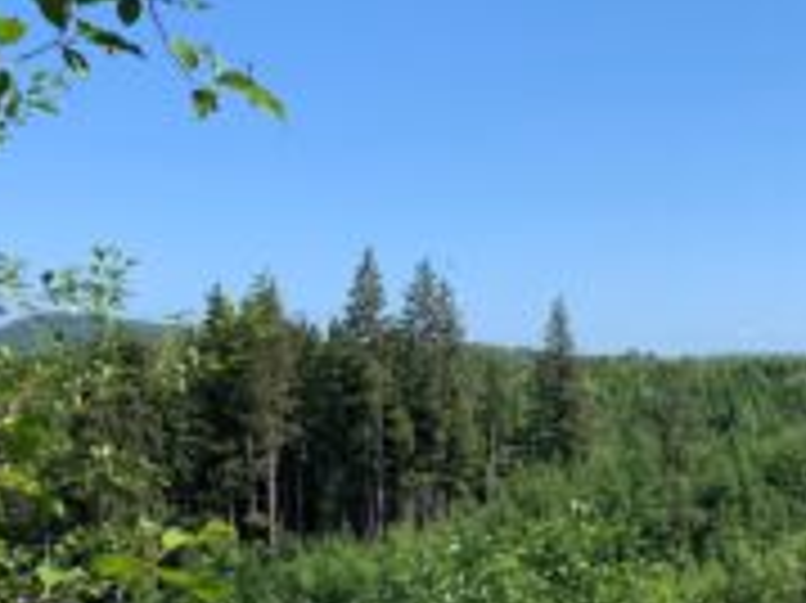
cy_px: 513
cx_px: 486
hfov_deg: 33.1
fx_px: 1350
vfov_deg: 24.6
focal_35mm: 58
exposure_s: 1/1689
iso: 25
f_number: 1.8
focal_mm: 4.25
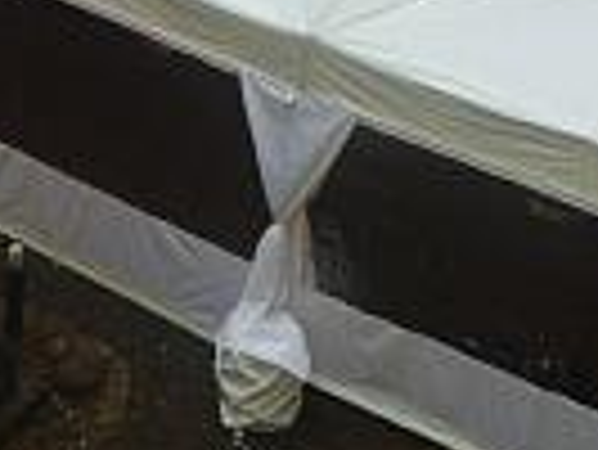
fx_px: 2075
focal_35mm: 120
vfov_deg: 12.0
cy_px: -144
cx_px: -229
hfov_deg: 15.4
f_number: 3.6
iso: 125
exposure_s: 1/50
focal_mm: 6.5
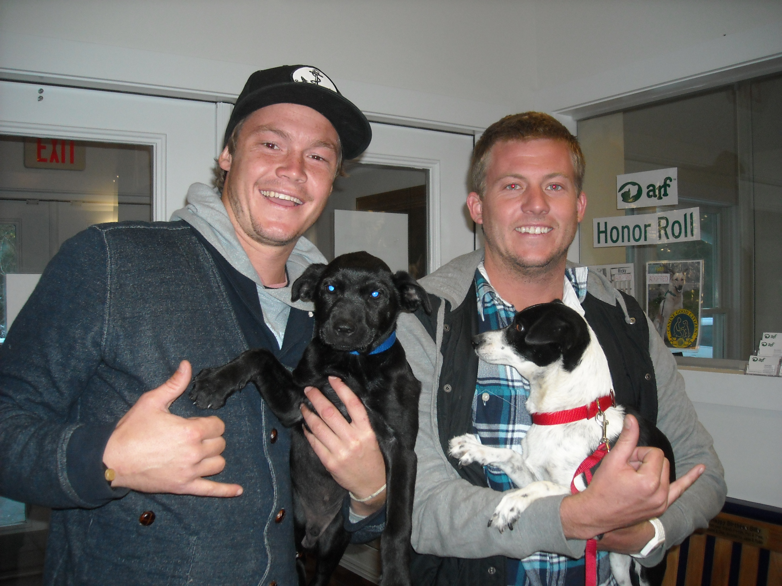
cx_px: 391
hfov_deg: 52.6
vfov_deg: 40.7
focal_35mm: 35
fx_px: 791
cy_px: 293
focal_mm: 5.7
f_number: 2.8
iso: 200
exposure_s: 1/60
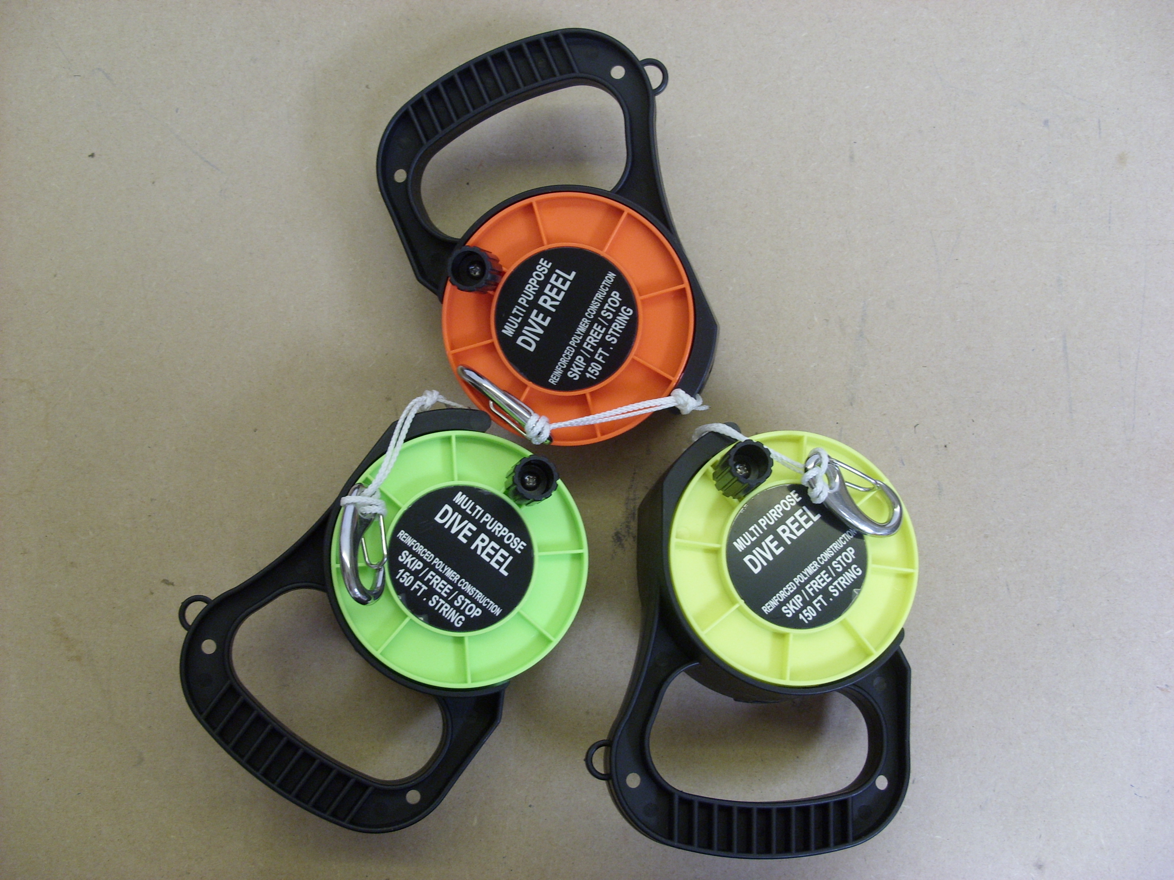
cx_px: 587
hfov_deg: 49.0
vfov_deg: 37.7
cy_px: 440
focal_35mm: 38
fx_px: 1289
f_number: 2.8
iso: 100
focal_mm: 6.3
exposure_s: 1/30
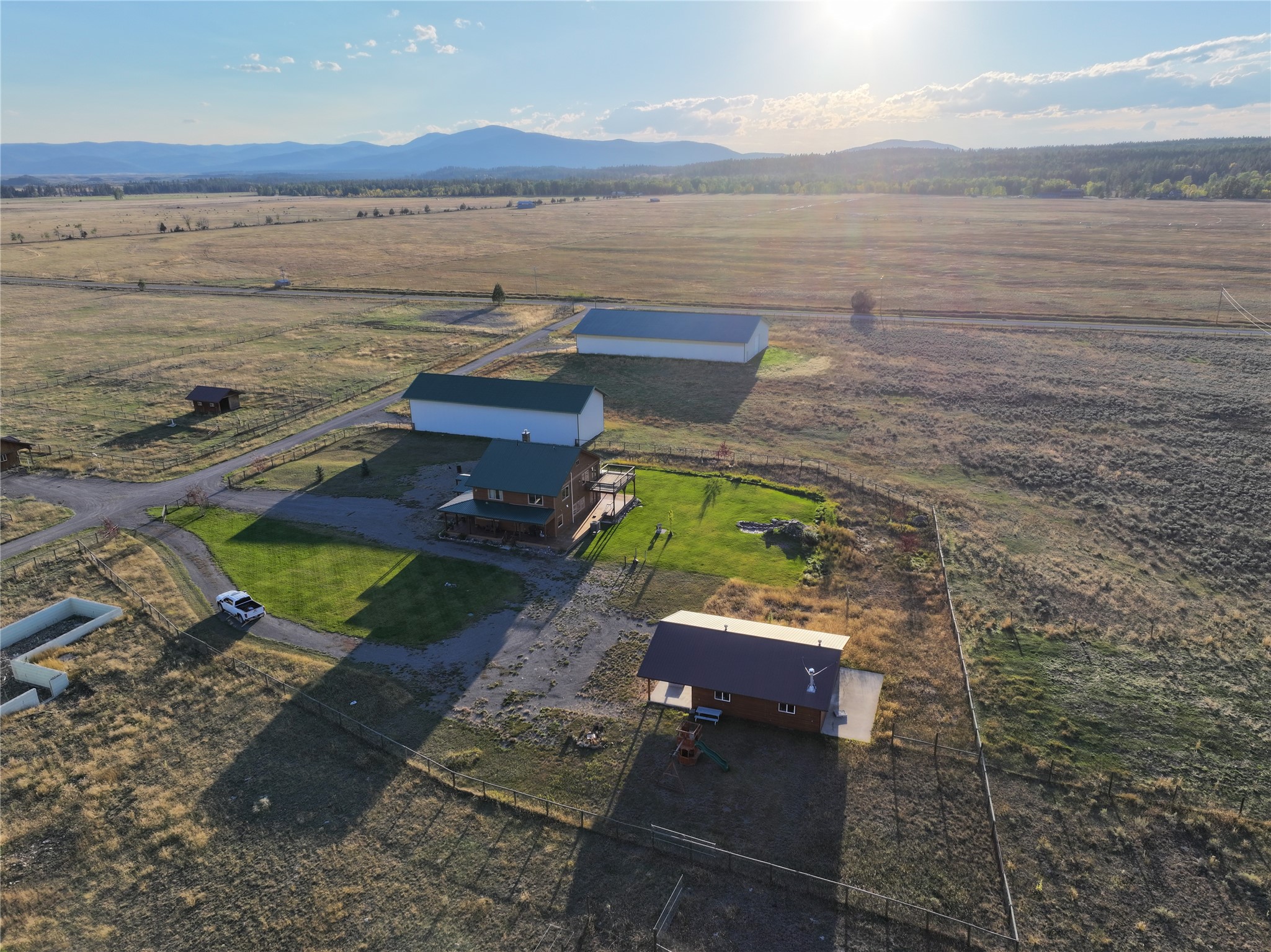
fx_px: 881
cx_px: 636
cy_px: 476
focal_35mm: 24
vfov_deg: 56.8
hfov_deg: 71.6
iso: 100
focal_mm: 12.29
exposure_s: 1/120
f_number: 5.6
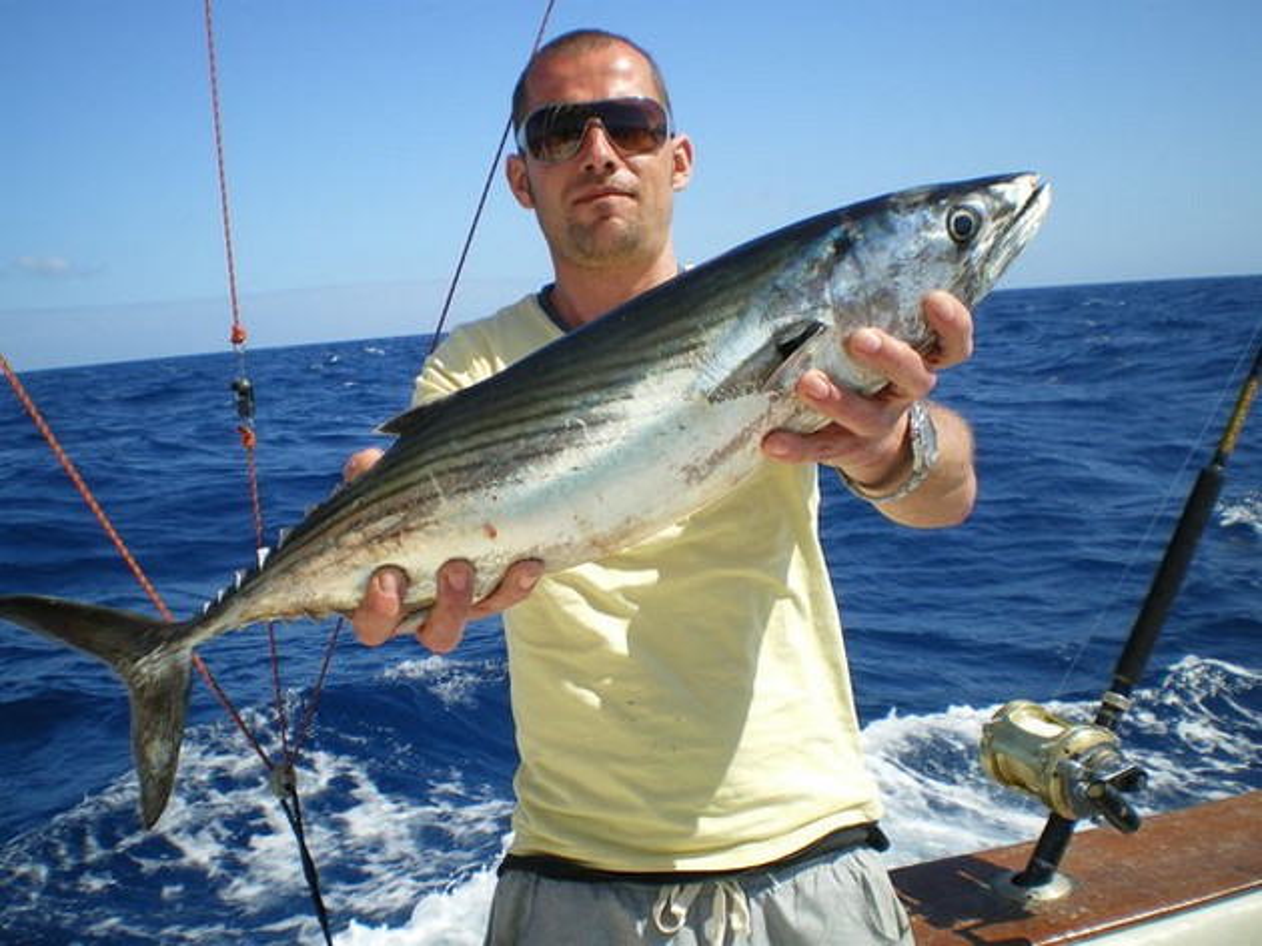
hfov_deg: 51.4
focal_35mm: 36
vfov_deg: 39.6
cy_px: 473
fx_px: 1312
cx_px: 631
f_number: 4.6
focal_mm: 6.3
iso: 50
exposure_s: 1/500
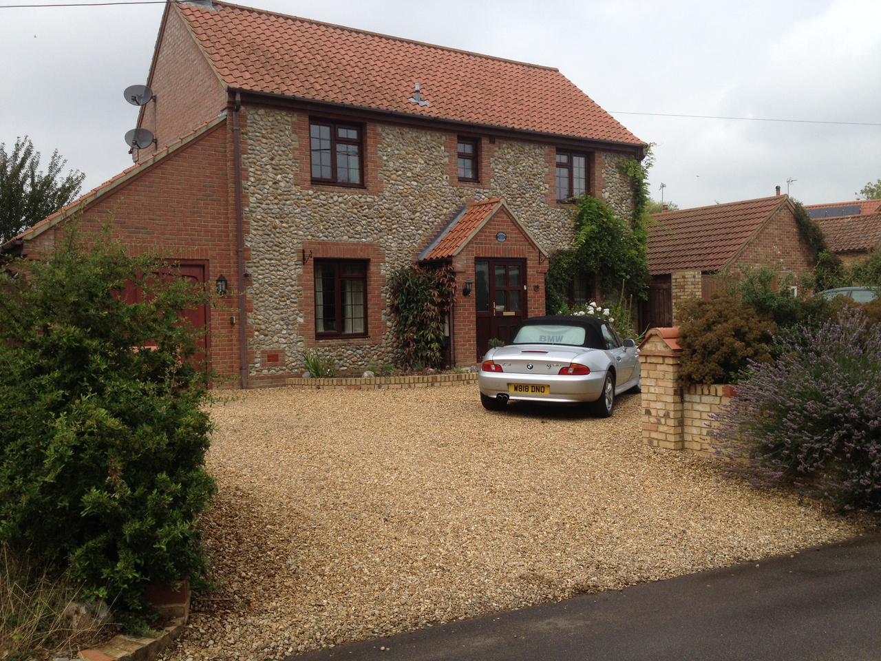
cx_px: 440
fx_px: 891
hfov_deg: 52.6
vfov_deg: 40.7
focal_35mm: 35
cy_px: 330
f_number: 2.4
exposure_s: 1/1453
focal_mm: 4.28
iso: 50
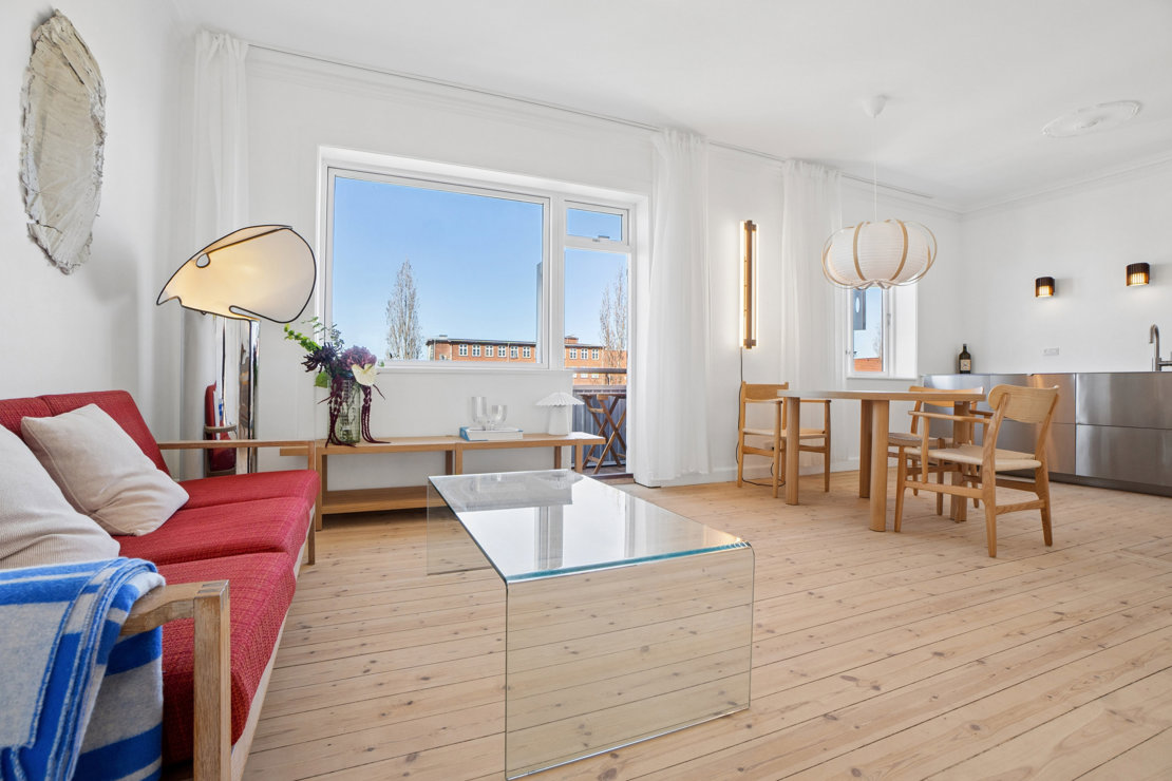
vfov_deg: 77.3
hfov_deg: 100.4
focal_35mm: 15
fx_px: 488
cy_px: 390
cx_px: 586
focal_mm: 10
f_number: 8
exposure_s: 1/320
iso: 500
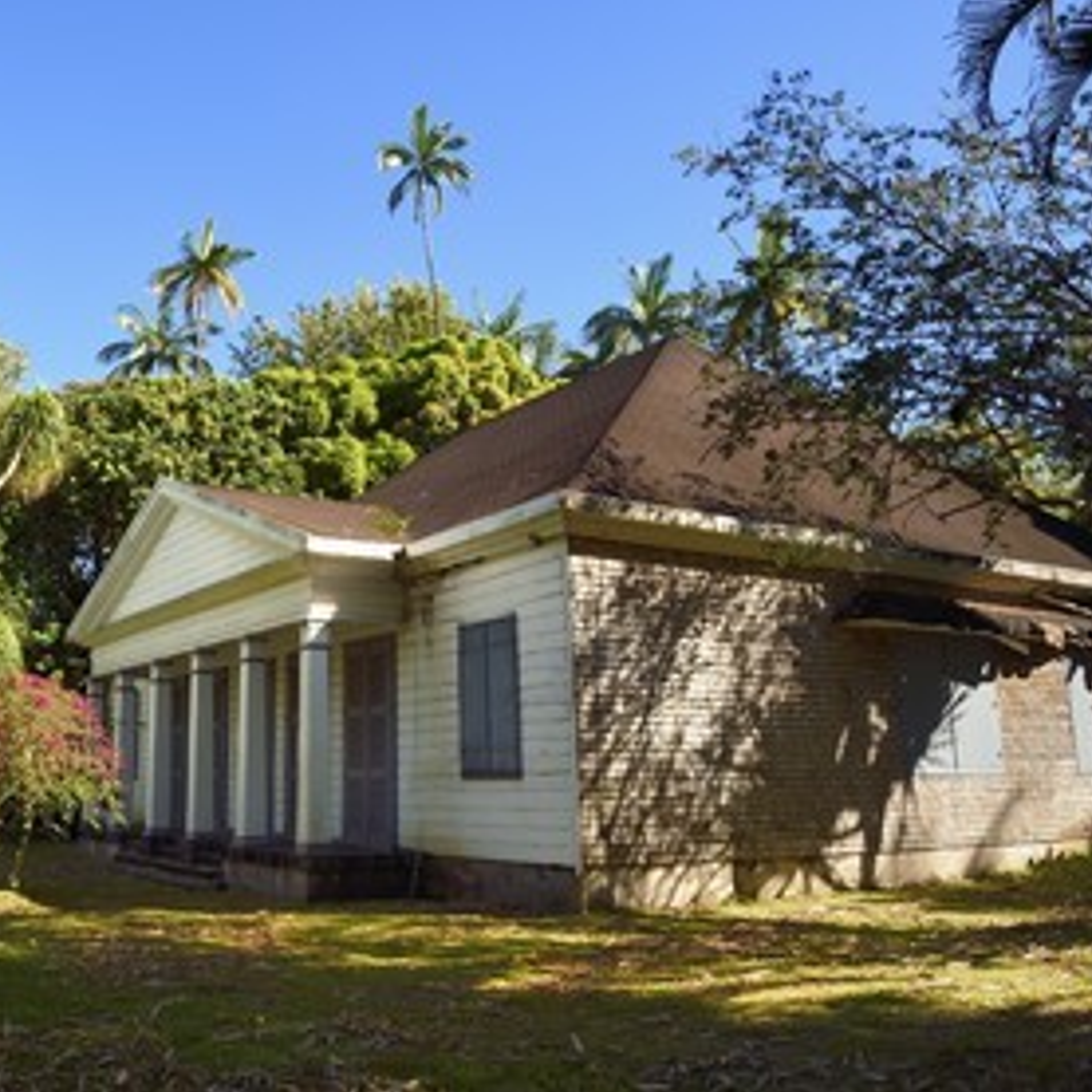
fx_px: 1106
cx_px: 286
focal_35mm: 31
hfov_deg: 50.6
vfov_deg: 52.5
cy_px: 544
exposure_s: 1/125
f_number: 14
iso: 200
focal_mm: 24
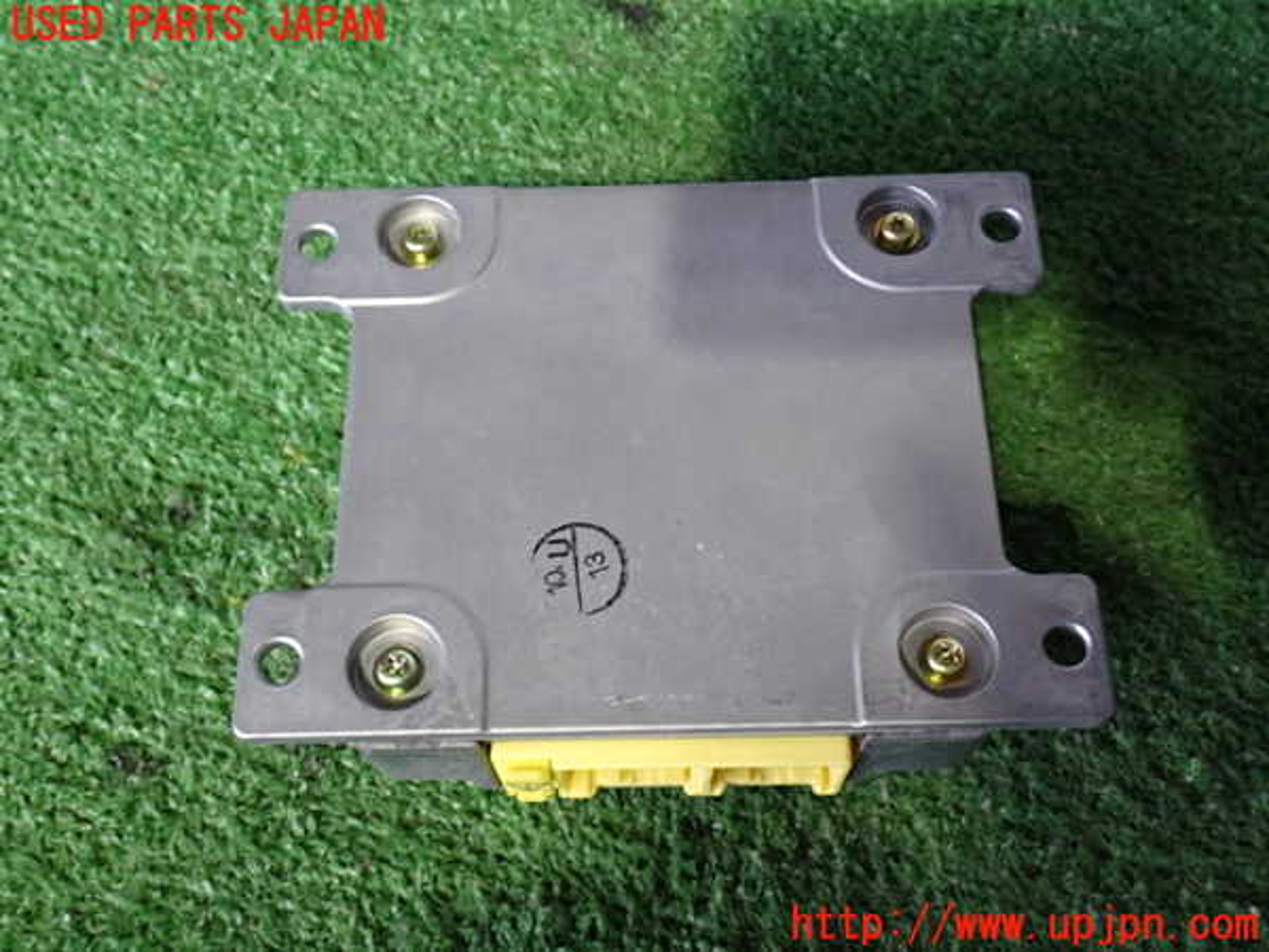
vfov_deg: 37.7
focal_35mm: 38
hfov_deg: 49.0
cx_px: 634
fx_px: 1393
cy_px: 476
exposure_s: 1/40
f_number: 2.7
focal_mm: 6.83
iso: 640
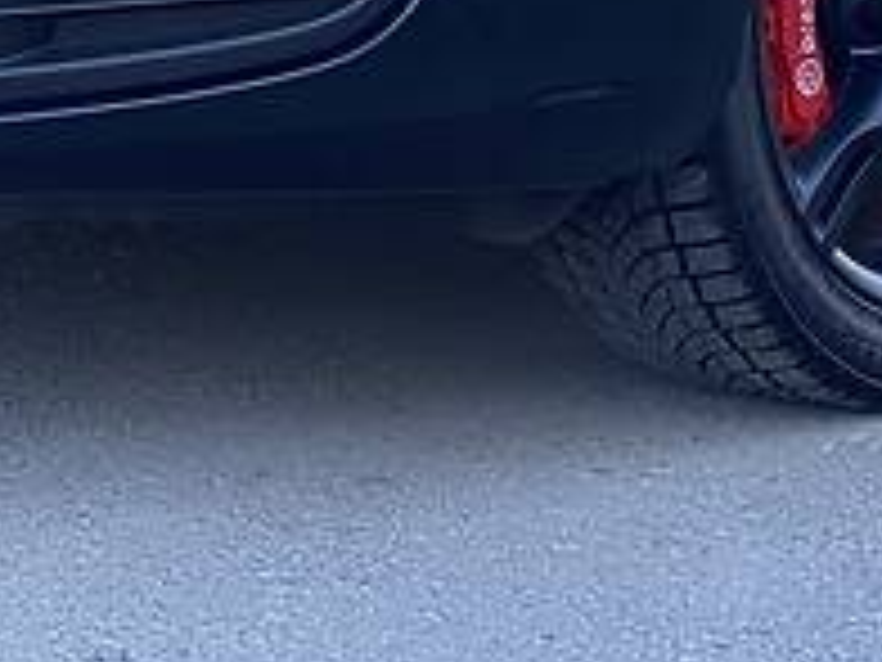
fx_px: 5402
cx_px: 526
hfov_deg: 9.3
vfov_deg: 6.8
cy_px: -662
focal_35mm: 212
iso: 25
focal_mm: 6
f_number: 2
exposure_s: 1/122
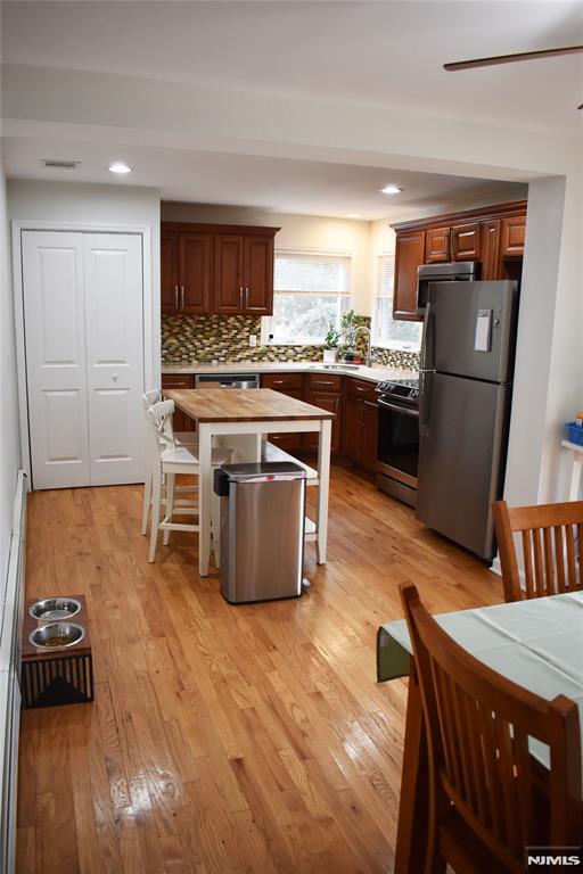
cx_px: 292
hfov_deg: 47.9
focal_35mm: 27
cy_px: 437
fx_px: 656
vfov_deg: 67.4
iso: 800
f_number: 3.5
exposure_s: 1/160
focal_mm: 18
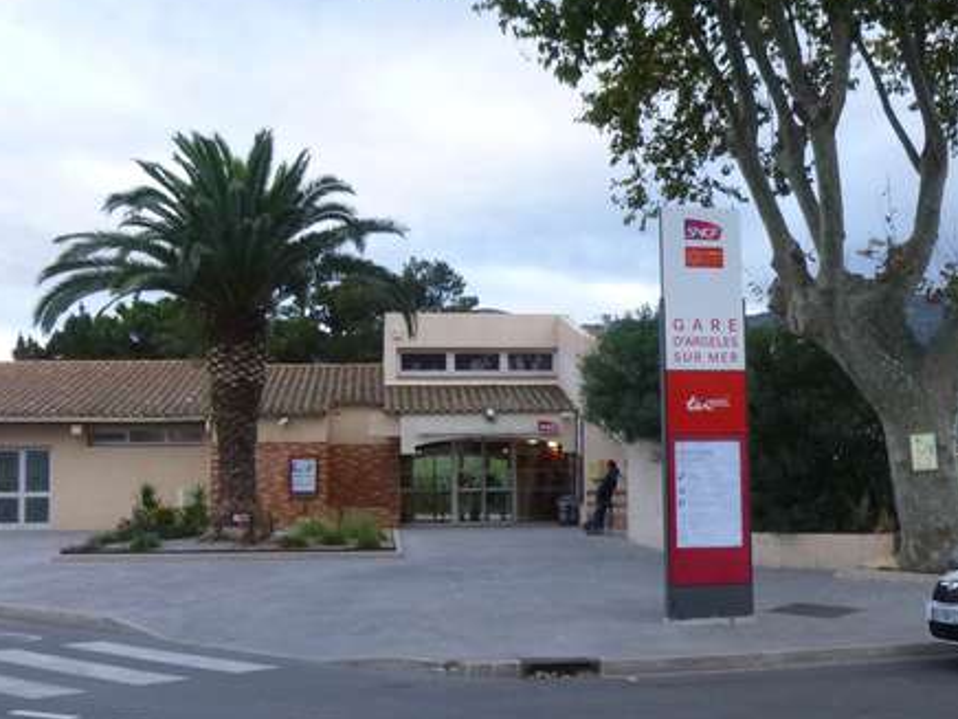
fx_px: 1218
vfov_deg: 32.9
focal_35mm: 44
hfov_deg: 42.9
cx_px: 516
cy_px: 389
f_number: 3.1
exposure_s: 1/60
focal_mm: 4.5
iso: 250
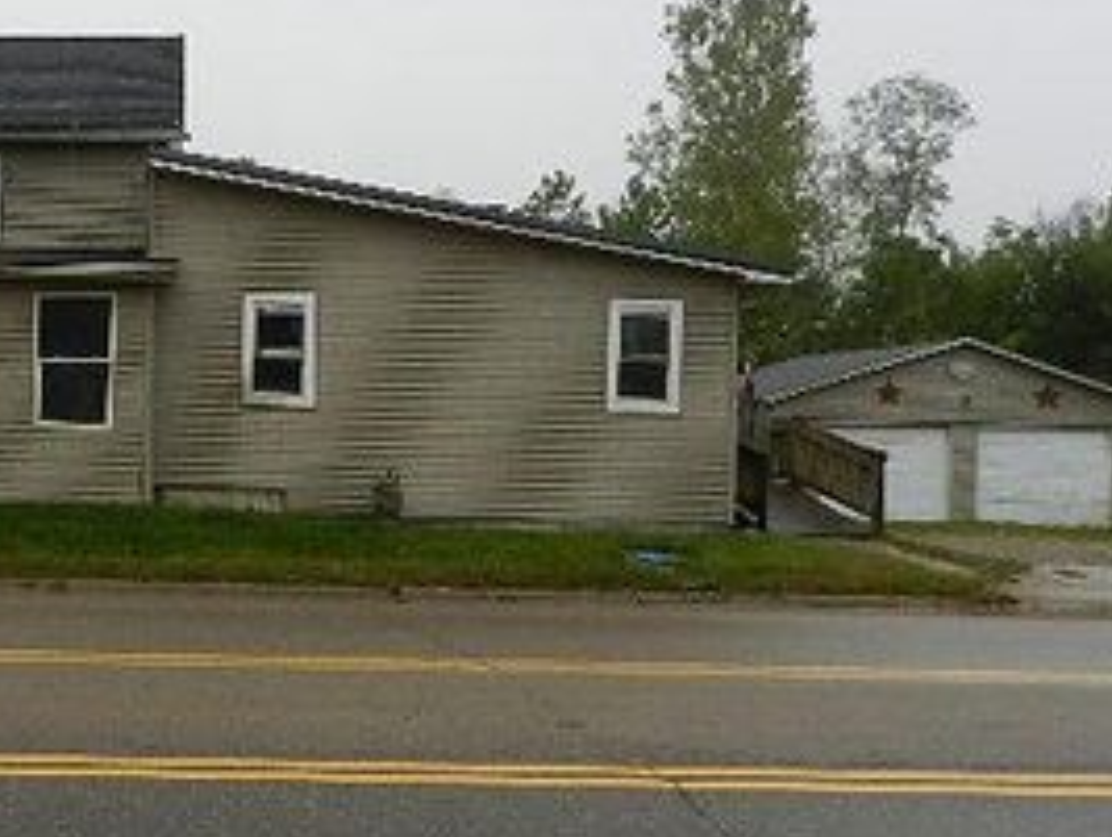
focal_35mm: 43
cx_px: 129
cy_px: 398
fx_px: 1383
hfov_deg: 40.7
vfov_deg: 33.7
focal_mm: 4
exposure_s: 1/200
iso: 160
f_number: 3.4
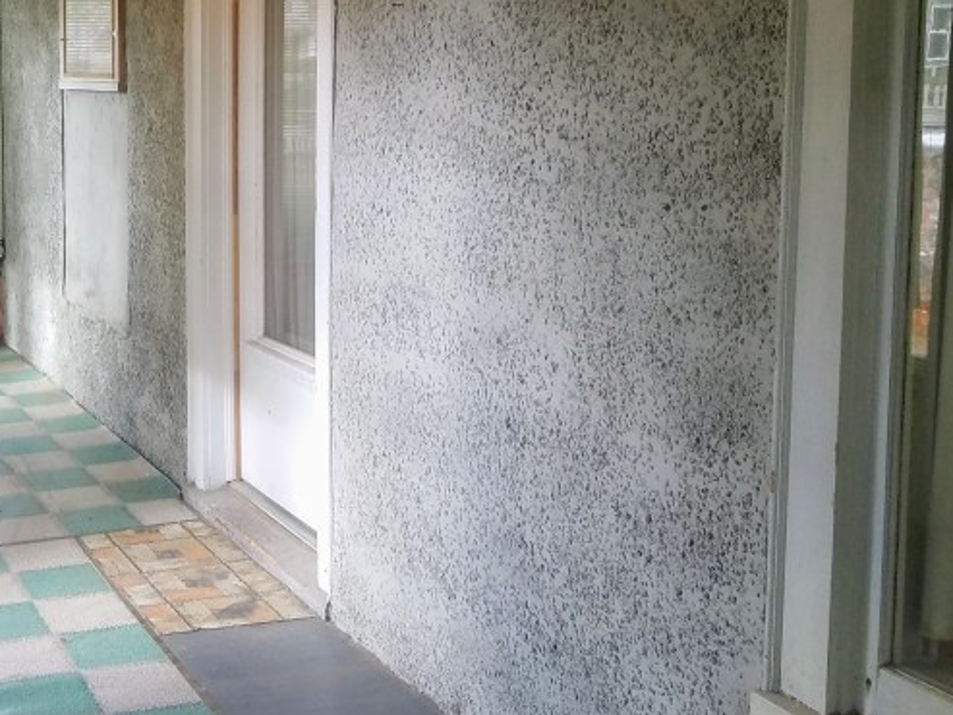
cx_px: 33
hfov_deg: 33.0
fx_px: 1487
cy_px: 168
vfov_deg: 26.7
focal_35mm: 54
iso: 100
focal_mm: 4.2
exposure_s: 1/120
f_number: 1.7
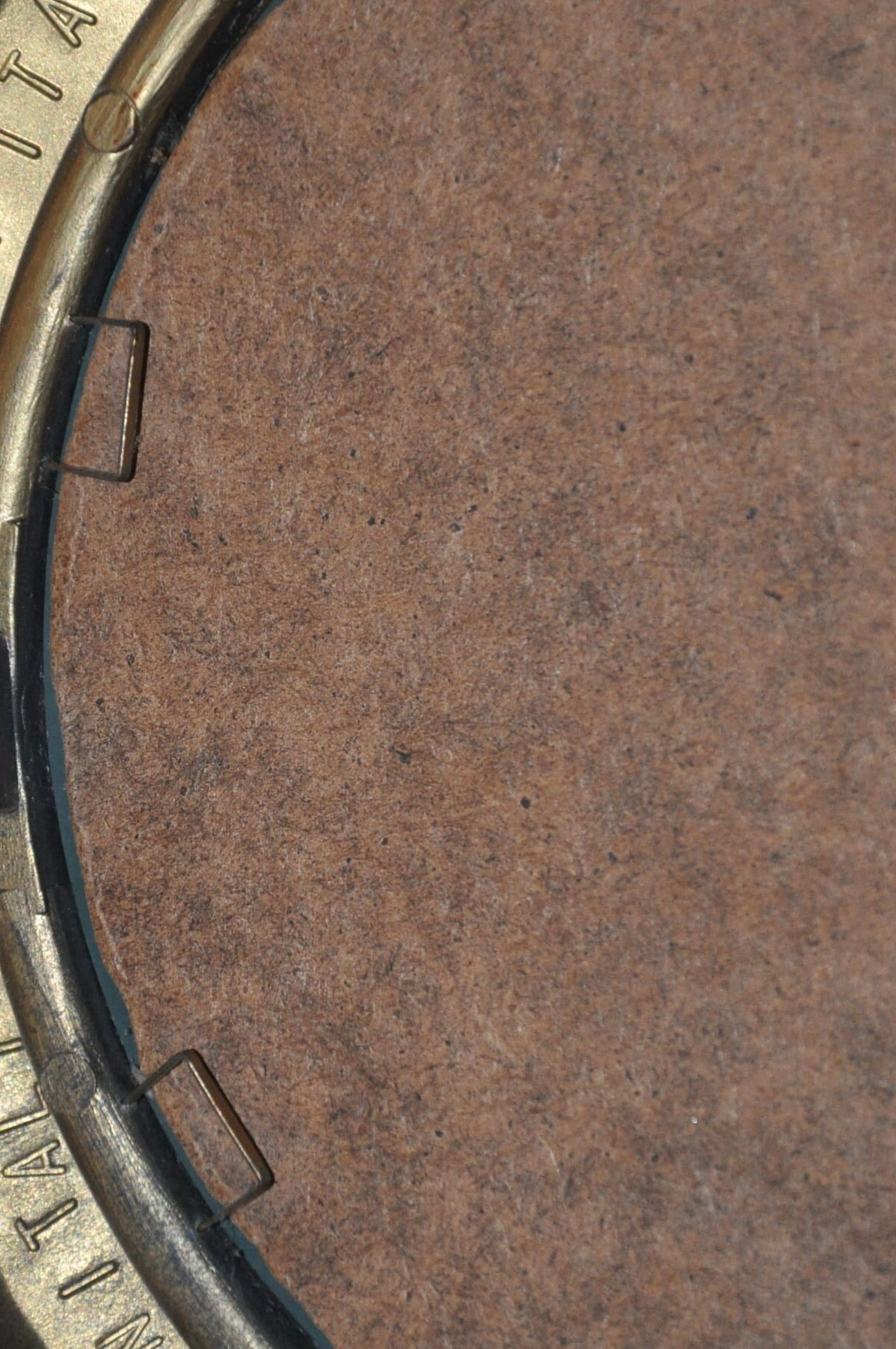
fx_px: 10554
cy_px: 646
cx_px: 199
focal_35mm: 282
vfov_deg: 7.3
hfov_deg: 4.9
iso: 800
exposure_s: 1/60
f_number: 5.6
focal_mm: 105
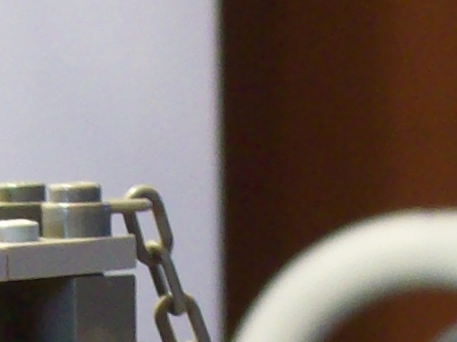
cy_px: 647
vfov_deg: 7.1
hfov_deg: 9.8
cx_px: 100
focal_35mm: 202
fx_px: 2664
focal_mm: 6
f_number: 2.7
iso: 160
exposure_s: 1/9.29
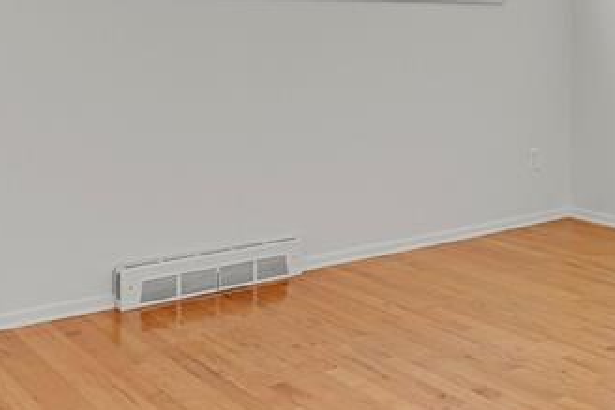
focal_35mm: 53
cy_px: 22
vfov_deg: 24.6
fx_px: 906
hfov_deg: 34.0
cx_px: 622
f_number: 8
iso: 250
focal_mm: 17
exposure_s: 1.3
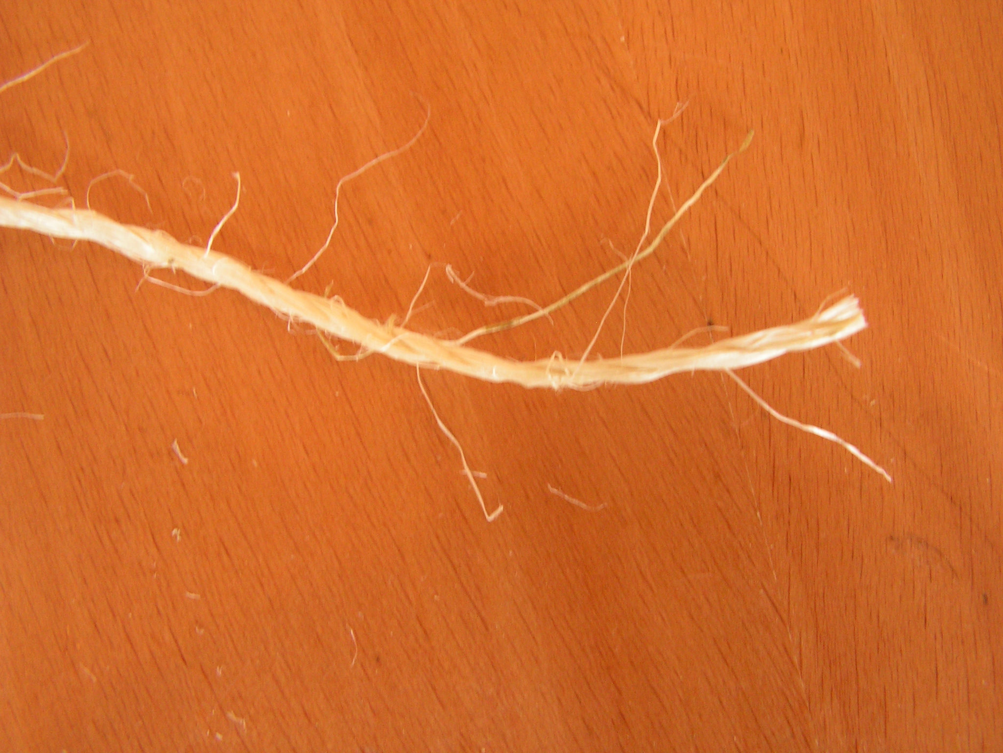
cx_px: 502
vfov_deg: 39.7
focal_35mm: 36
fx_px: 1043
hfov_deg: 51.4
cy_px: 376
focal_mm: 6
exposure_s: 1/25
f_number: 3.2
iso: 200
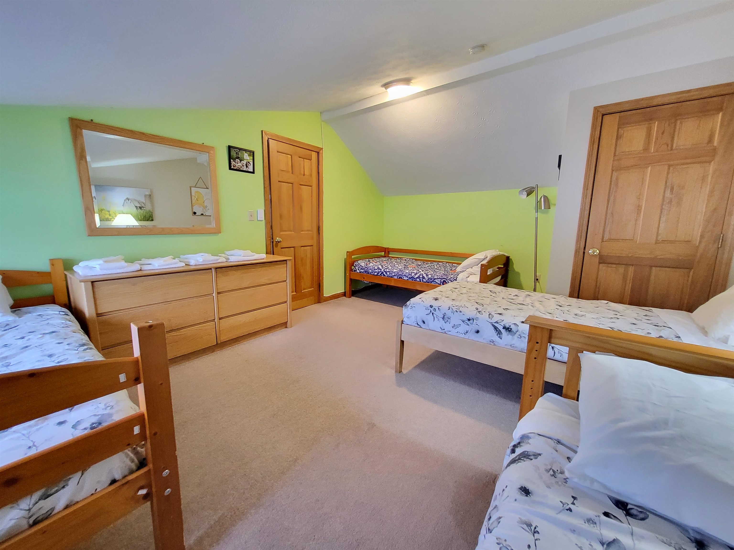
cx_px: 367
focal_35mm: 13
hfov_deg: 106.2
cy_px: 275
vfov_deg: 89.9
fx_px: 276
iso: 800
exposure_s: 1/24
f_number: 2.2
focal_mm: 1.74
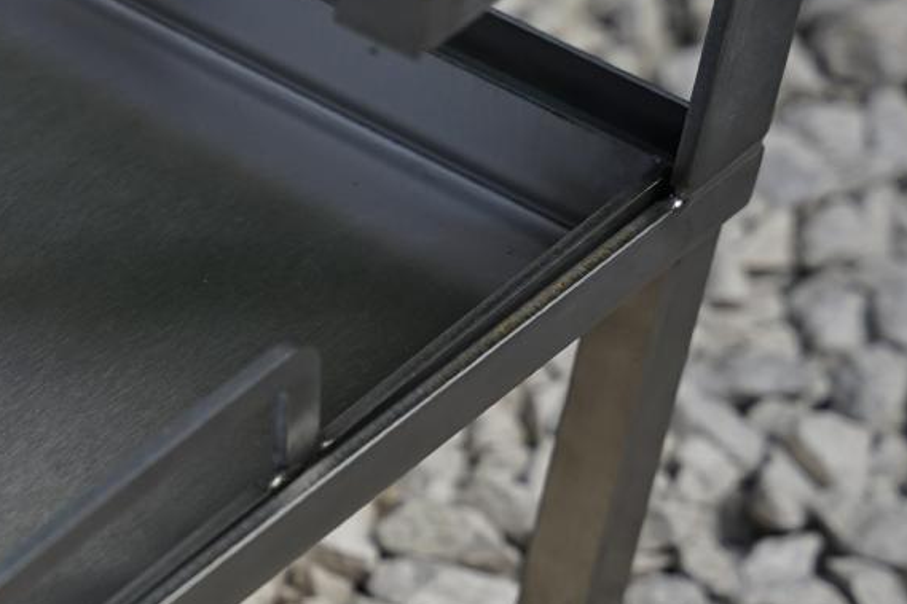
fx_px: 5088
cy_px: 359
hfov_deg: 9.8
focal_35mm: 202
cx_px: -505
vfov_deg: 6.8
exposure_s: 1/1000
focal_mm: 59.9
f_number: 3.5
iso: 100
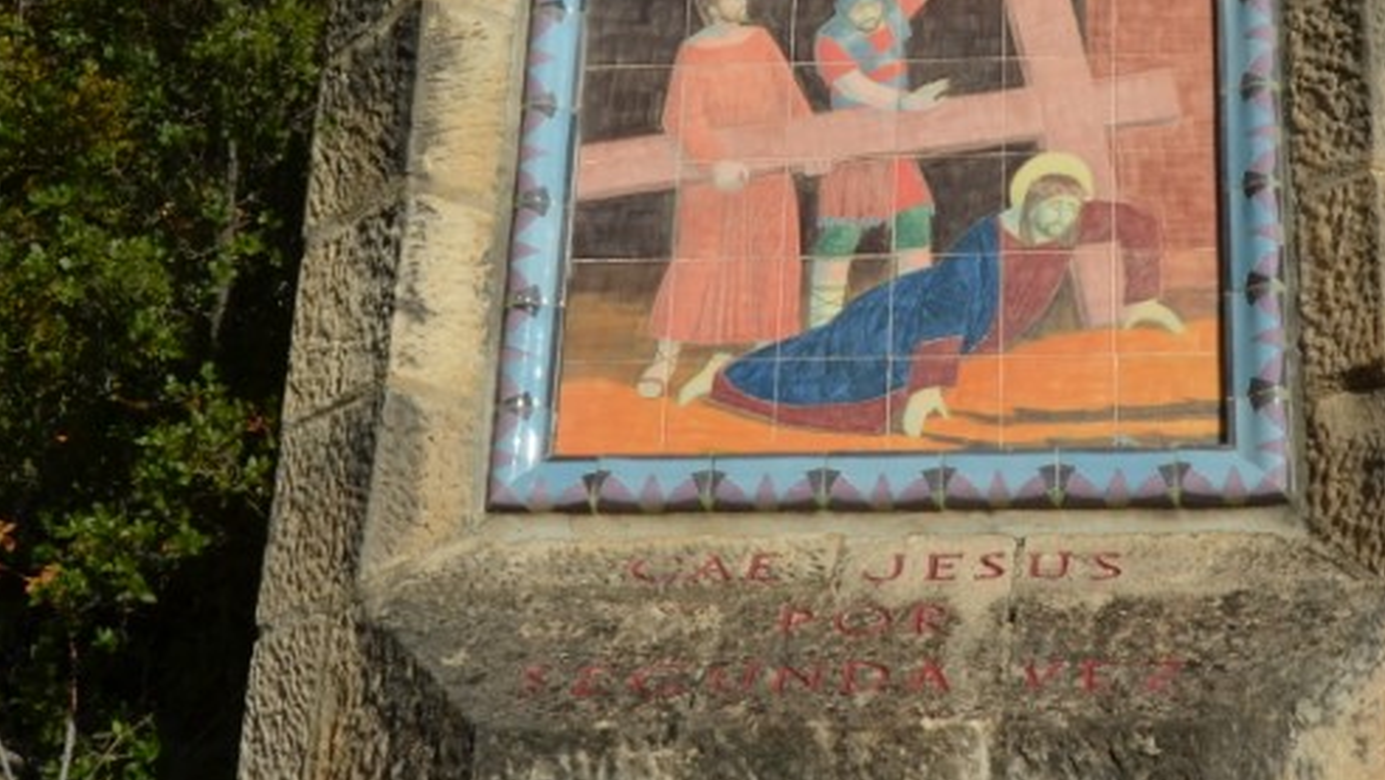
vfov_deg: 16.3
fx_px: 2718
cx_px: 935
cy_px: 262
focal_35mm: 74
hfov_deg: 28.4
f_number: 9
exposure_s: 1/320
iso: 100
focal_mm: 20
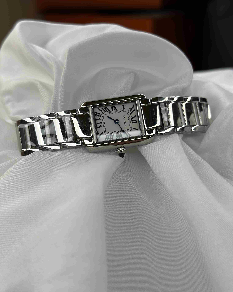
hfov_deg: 29.7
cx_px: 115
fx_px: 440
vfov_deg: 36.6
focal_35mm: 51
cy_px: 155
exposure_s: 1/1453
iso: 80
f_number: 1.78
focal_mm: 6.86
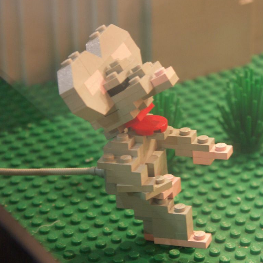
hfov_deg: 10.0
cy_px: 144
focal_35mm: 174
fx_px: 1496
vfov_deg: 10.0
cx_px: 131
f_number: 3.2
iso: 200
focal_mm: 37.44
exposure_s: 1/6
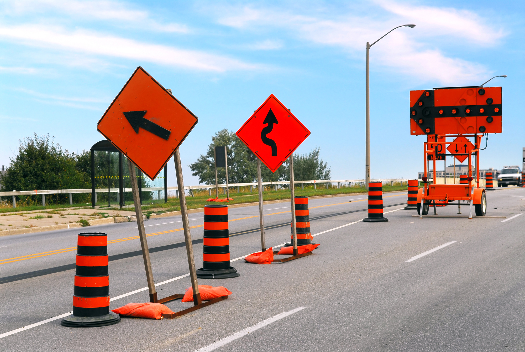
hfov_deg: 30.5
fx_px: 964
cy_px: 176
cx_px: 262
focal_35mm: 66
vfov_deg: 20.7
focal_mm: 44
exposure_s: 1/125
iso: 125
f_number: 7.1
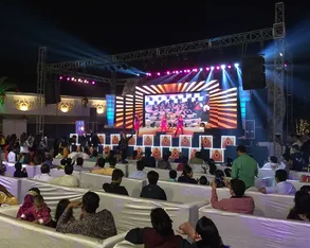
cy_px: 125
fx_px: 303
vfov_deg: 44.5
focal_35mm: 33
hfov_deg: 54.1
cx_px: 133
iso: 40
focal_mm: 4.15
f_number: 2.2
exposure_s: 1/17
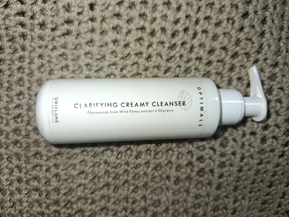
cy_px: 108
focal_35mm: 23
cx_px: 144
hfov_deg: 73.8
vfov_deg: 59.0
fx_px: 192
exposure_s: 1/100
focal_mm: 6.14
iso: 200
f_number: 1.6
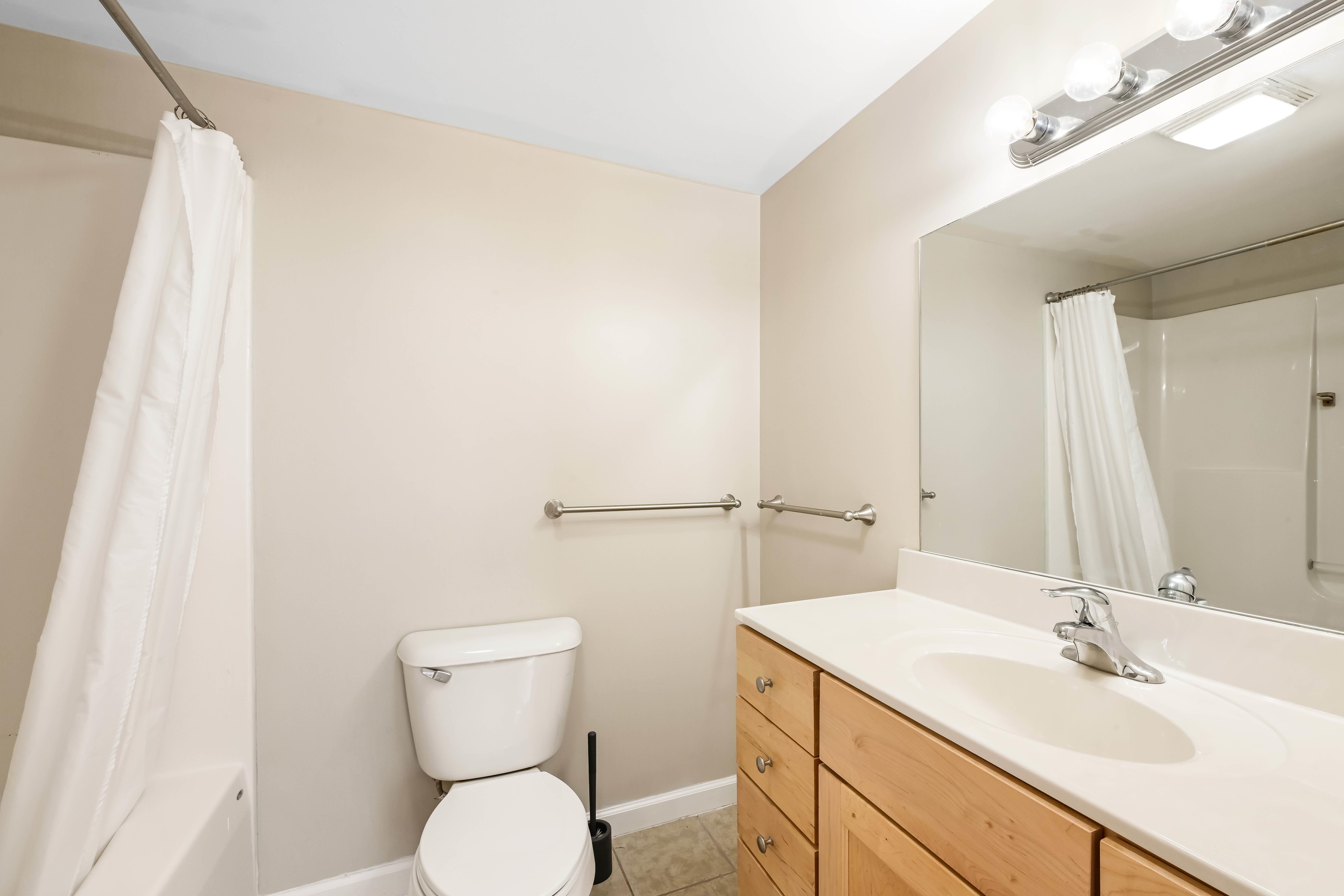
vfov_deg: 77.3
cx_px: 705
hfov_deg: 100.3
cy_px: 457
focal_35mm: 15
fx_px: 560
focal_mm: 14
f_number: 14
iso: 1000
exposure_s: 1/8
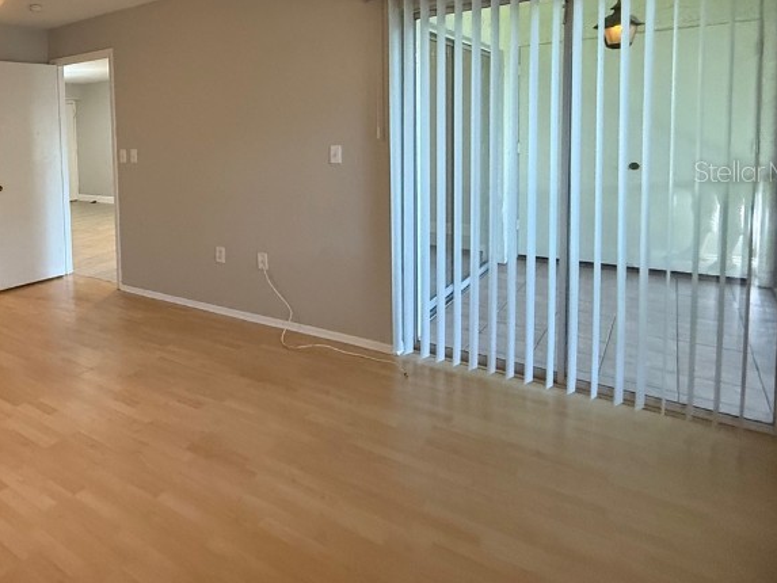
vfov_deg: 53.2
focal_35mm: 25
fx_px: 561
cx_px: 127
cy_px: 171
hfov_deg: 62.0
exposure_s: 1/120
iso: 640
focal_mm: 2.22
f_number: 2.2
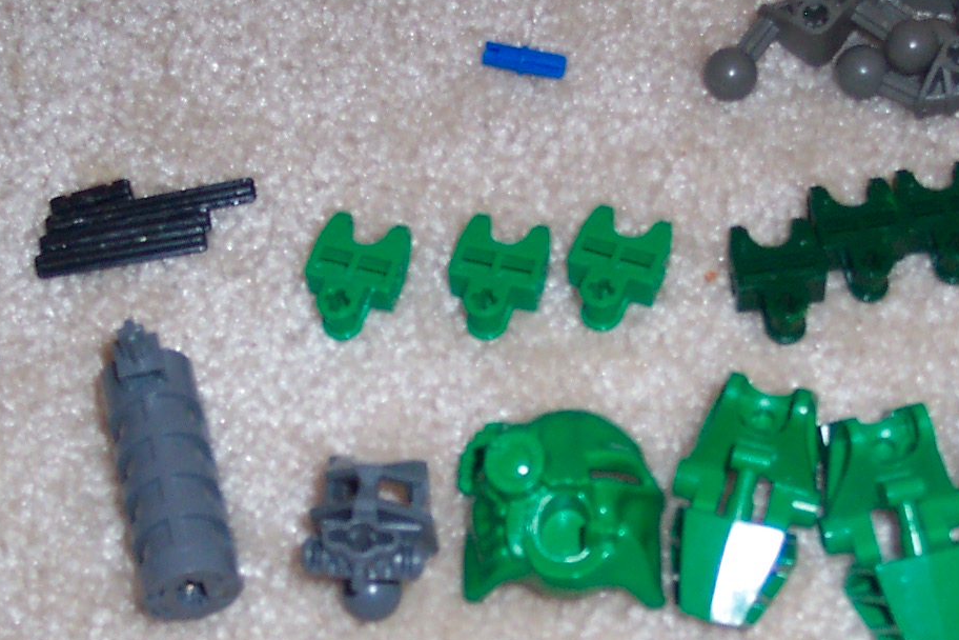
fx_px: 1998
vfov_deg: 18.1
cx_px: 472
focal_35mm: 75
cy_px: 486
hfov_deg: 27.0
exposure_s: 1/30
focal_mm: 8
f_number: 2.8
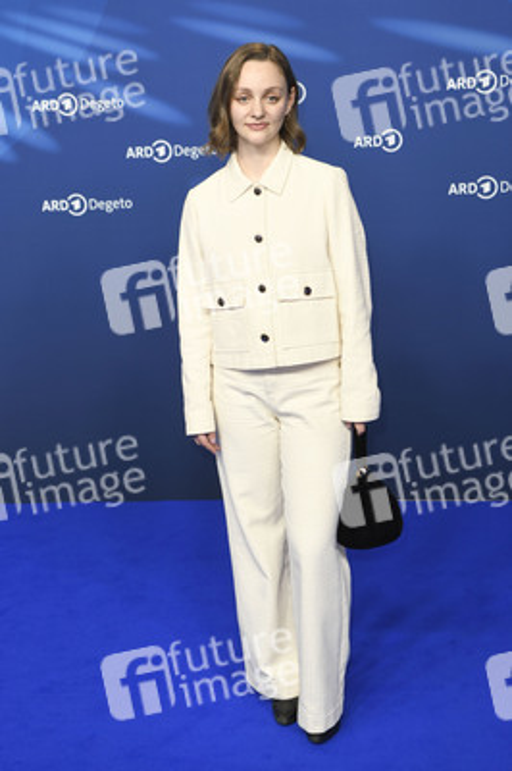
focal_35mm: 60
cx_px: 256
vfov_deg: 33.4
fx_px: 1282
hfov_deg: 22.6
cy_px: 386
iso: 800
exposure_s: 1/320
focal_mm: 60
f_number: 4
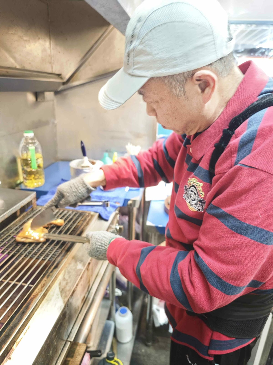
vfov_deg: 73.9
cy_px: 182
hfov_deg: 58.9
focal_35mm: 23
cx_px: 136
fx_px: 242
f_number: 1.63
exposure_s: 1/24
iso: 2500
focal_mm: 8.72
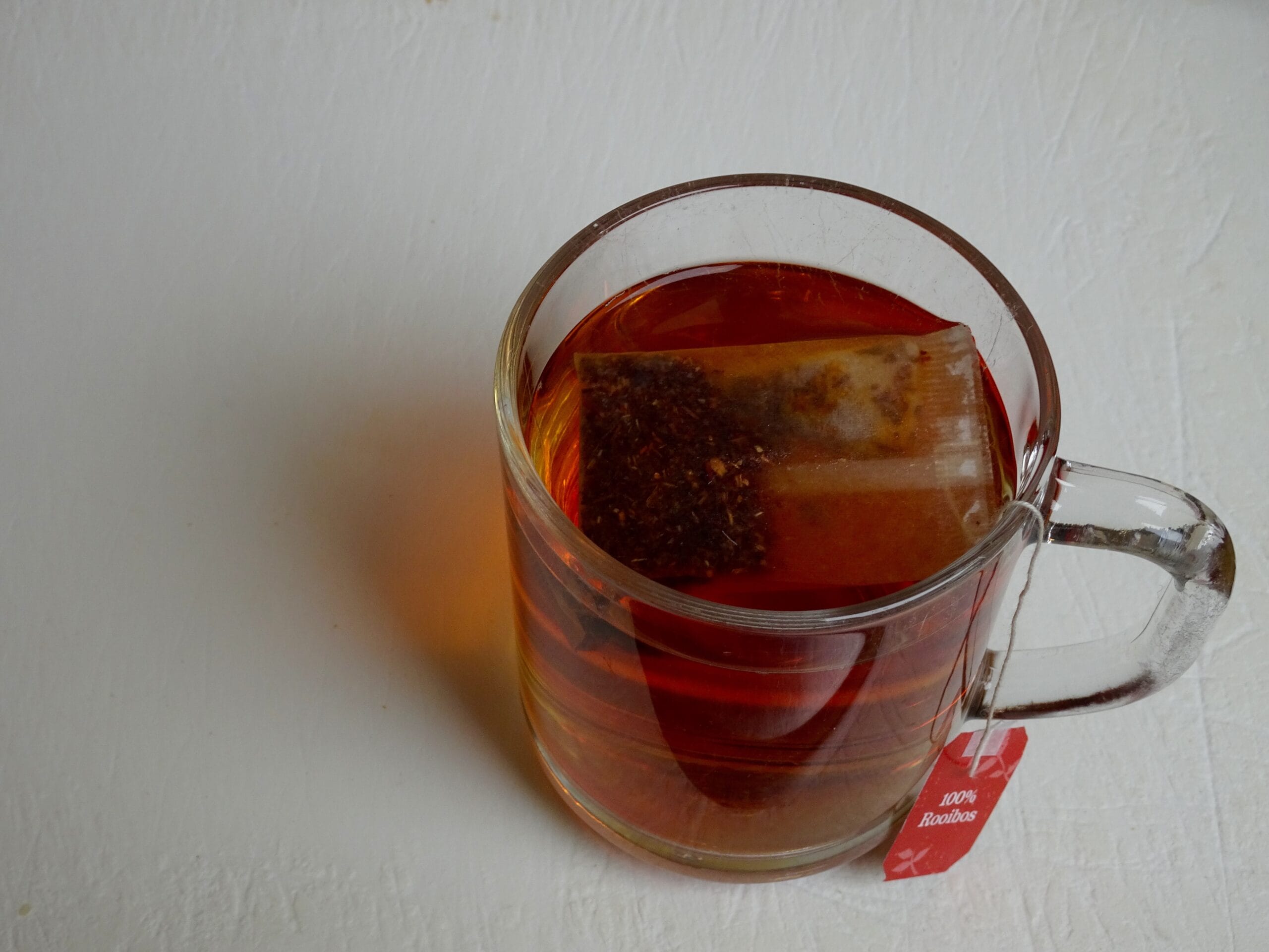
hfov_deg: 36.8
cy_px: 476
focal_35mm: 52
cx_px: 634
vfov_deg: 28.0
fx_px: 1906
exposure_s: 1/60
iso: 100
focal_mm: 8.84
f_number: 4.5
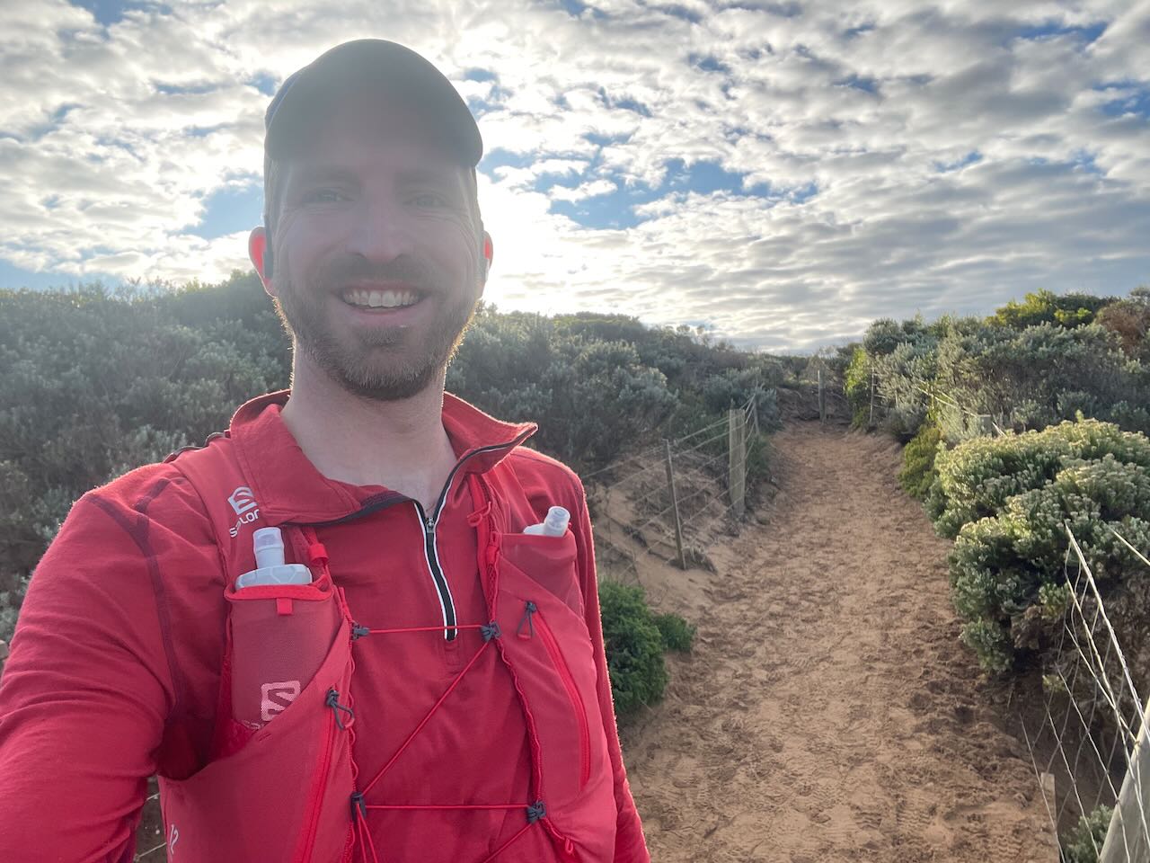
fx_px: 764
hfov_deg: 73.9
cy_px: 432
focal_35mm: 23
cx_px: 575
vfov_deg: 58.9
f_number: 2.2
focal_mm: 2.71
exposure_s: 1/546
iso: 25
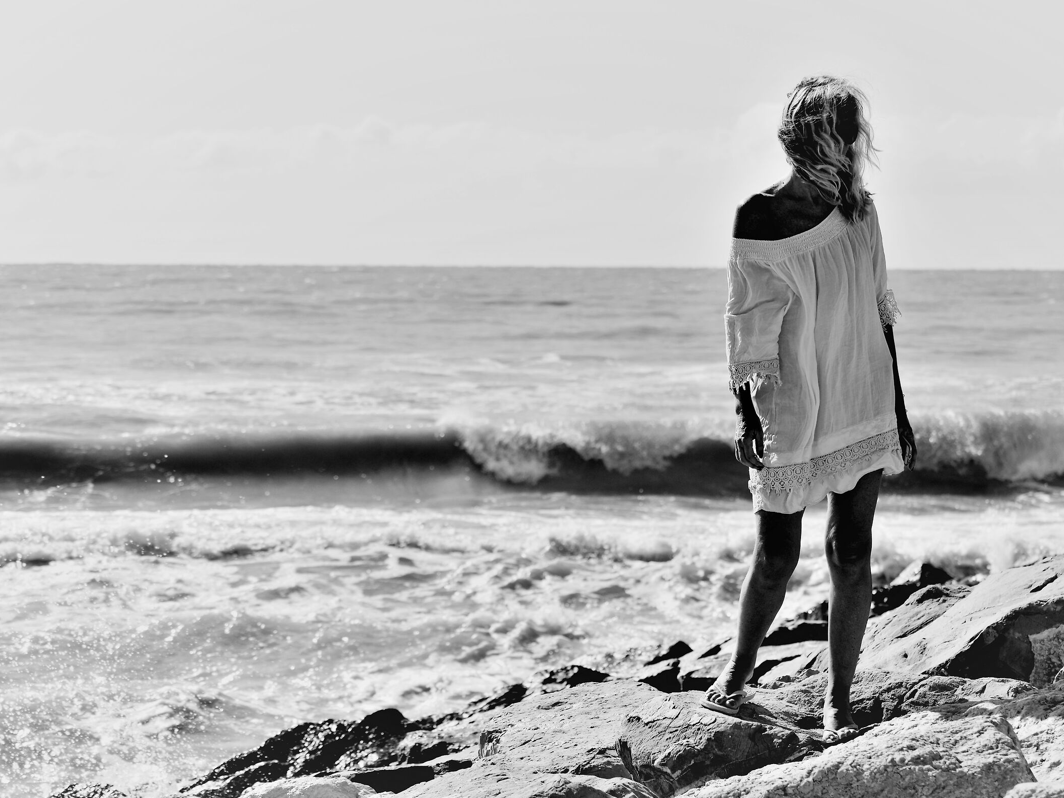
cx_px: 598
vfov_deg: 12.9
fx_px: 3535
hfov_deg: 17.1
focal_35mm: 115
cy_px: 398
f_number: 6.3
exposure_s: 1/640
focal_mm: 70
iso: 100
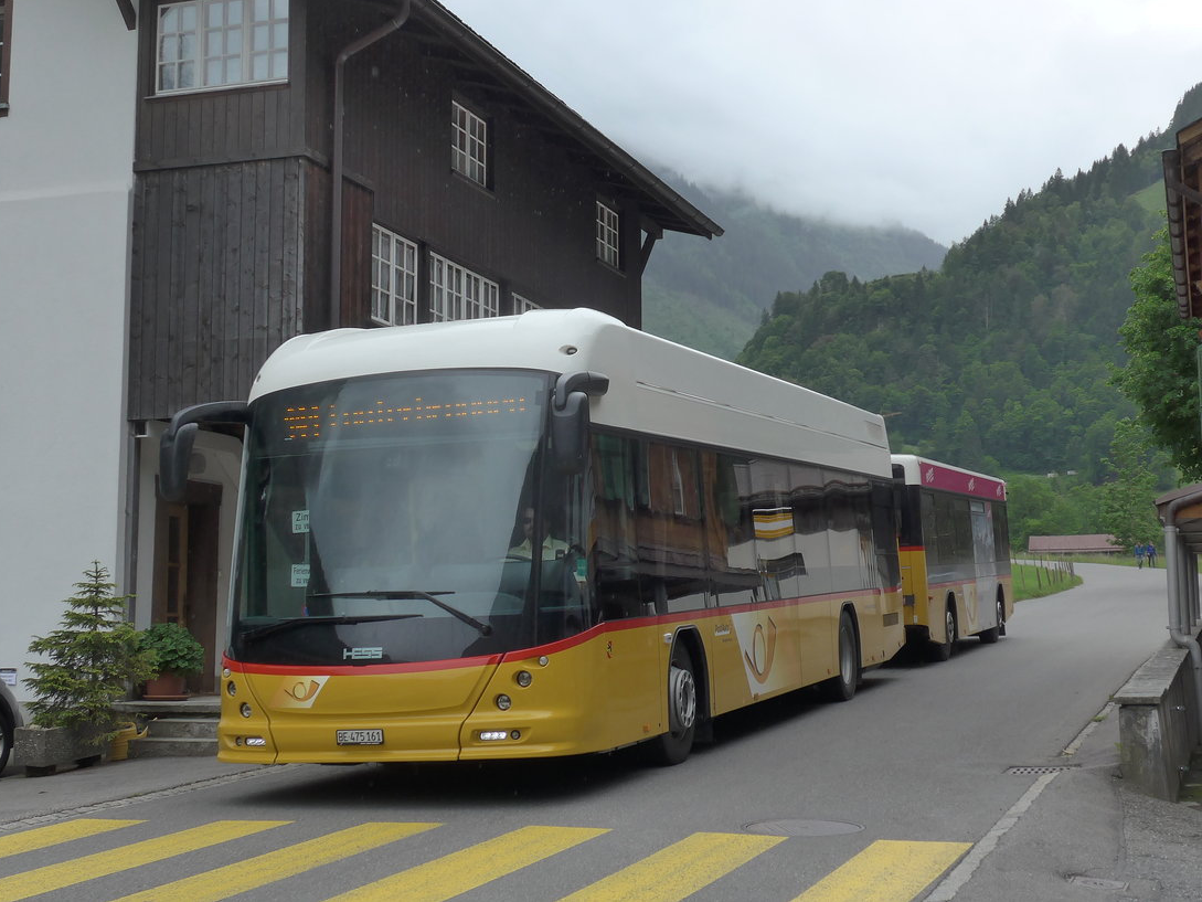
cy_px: 406
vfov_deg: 27.0
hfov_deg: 35.5
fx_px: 1875
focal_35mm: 54
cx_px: 610
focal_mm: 10.1
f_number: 3.5
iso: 160
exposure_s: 1/800
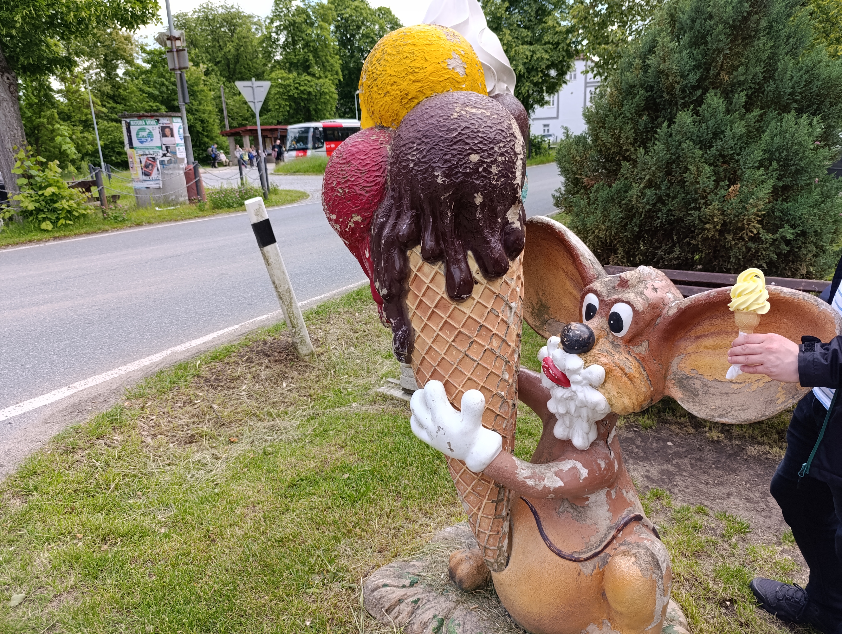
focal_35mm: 23
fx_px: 560
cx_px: 421
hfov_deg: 73.8
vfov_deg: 59.0
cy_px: 317
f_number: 1.6
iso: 50
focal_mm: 6.14
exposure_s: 1/175
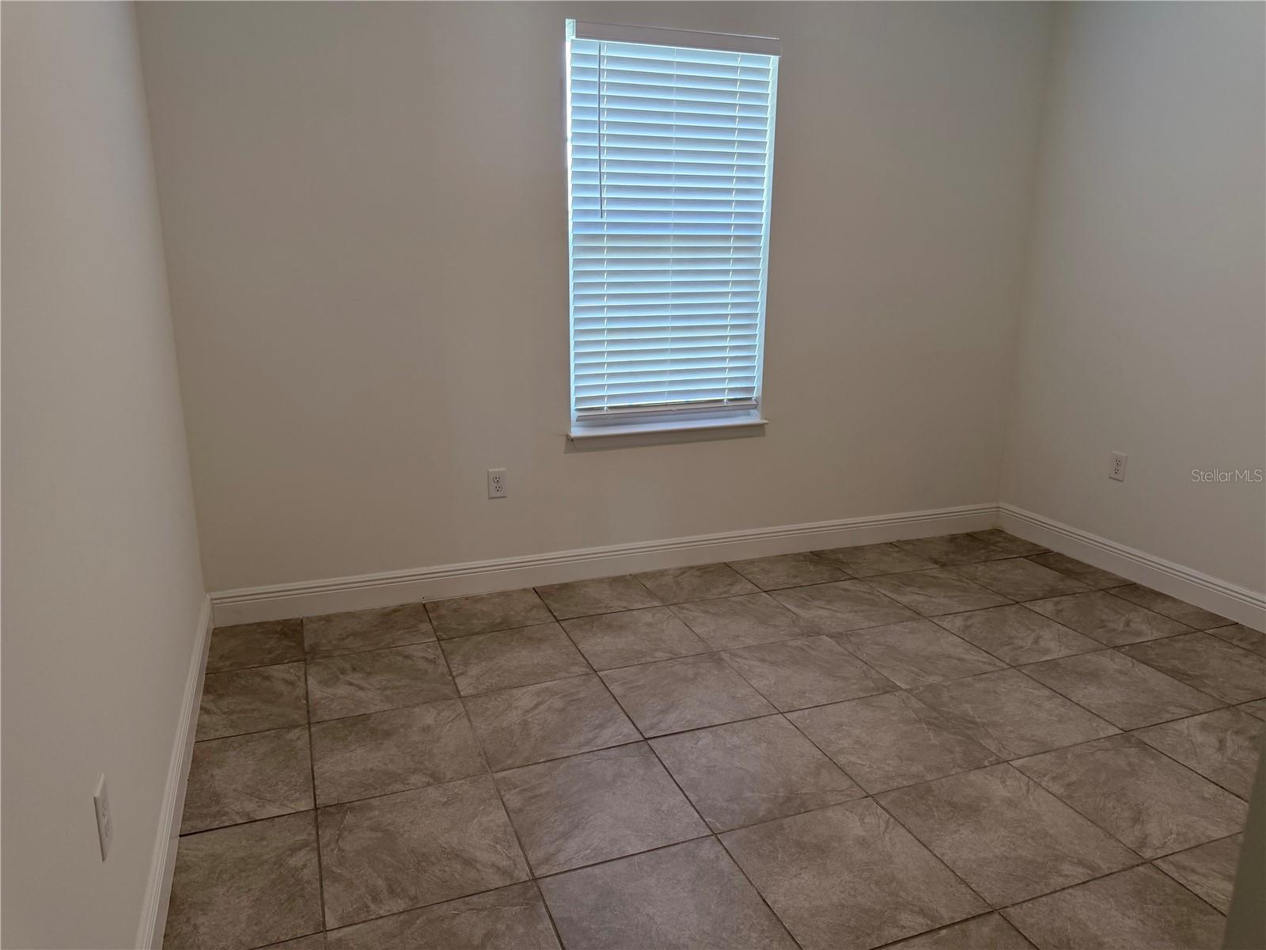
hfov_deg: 71.6
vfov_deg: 56.8
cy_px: 475
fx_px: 878
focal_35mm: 24
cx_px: 633
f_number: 1.78
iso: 125
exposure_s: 1/120
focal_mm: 6.76
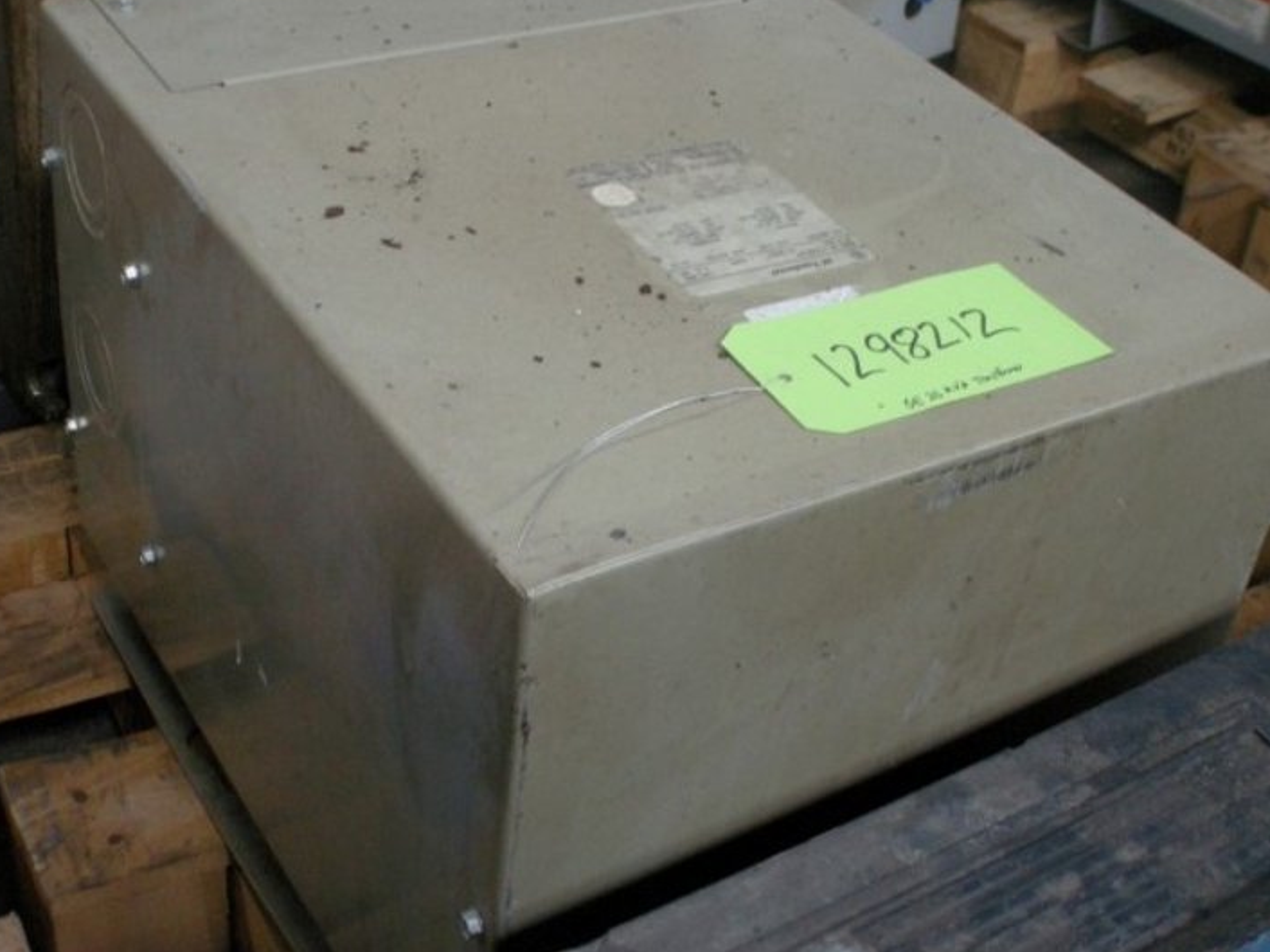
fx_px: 2494
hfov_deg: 28.6
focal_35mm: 68
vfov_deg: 21.6
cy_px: 459
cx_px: 639
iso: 400
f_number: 3.5
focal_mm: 12.9
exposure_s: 1/20.4
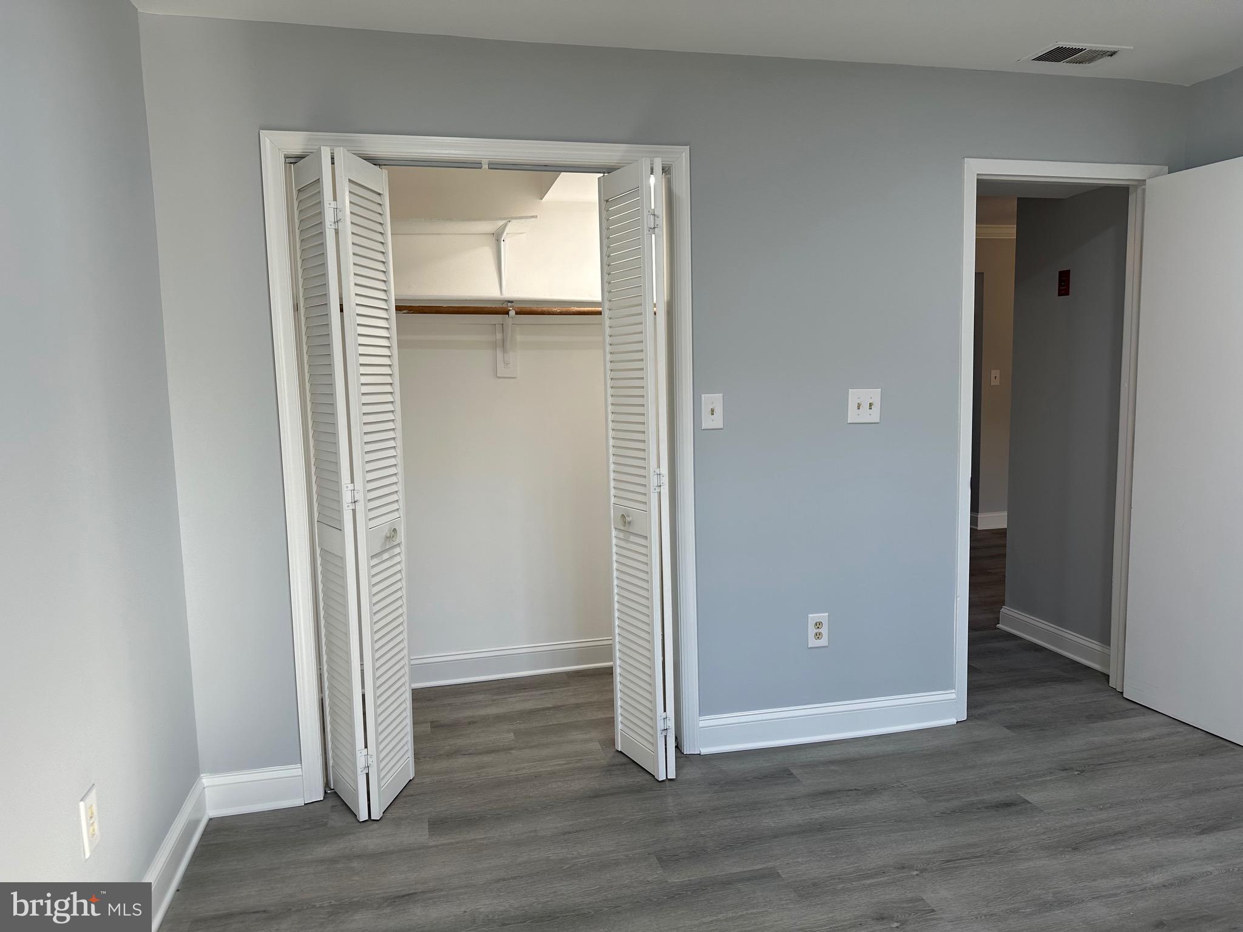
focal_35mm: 24
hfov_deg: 71.6
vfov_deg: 56.8
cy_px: 466
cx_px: 622
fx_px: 862
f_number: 1.78
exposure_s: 1/120
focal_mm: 6.86
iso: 80
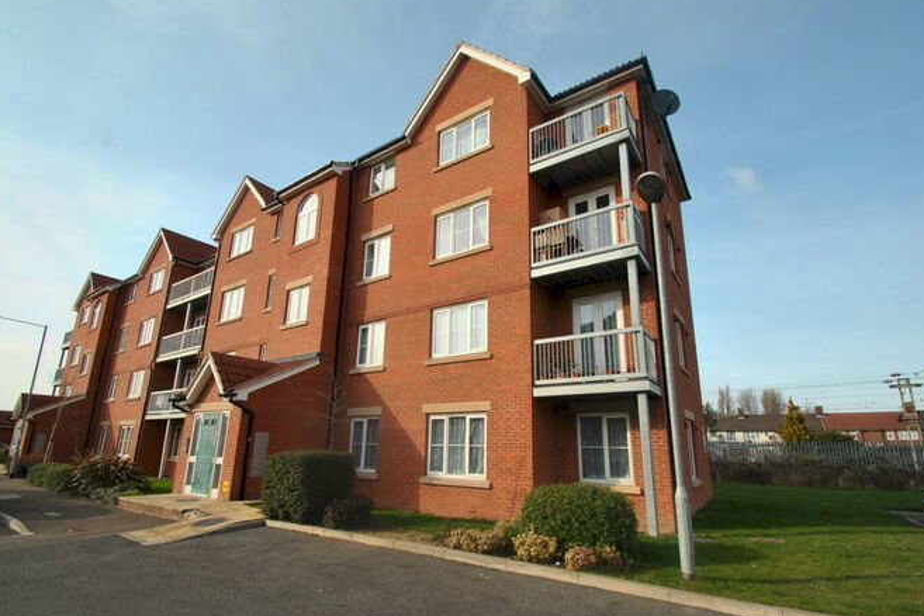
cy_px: 321
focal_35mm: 16
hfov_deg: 96.7
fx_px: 411
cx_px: 468
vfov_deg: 73.7
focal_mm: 10
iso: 100
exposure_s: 1/200
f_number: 7.1
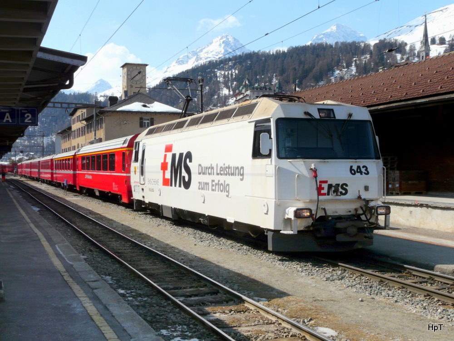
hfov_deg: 42.9
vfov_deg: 32.9
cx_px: 227
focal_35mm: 44
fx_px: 577
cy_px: 170
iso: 100
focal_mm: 7.2
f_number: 6.3
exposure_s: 1/500
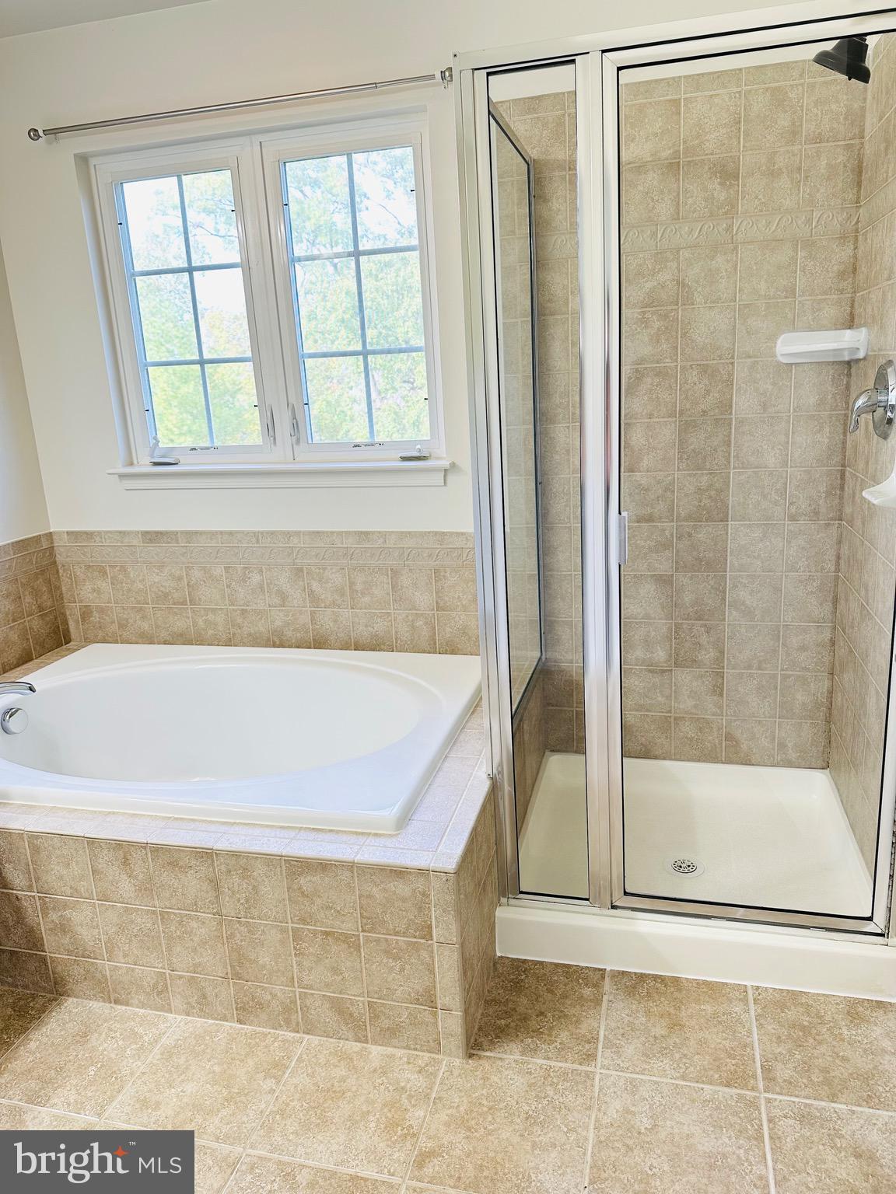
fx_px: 828
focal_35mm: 24
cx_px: 448
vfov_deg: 71.6
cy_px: 597
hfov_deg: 56.8
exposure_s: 1/60
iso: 125
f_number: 1.78
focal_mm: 6.86
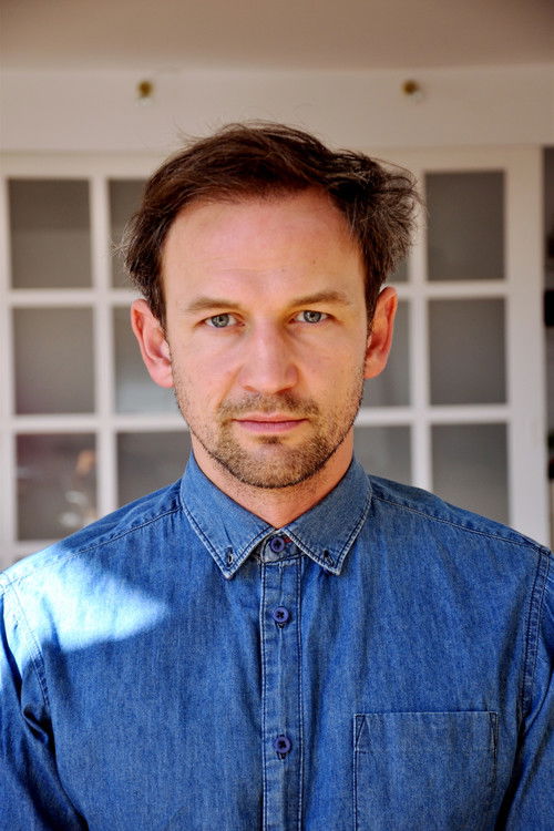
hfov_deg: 15.7
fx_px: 2008
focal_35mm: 87
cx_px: 277
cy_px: 416
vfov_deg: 23.4
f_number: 5
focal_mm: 58
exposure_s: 1/60
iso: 200
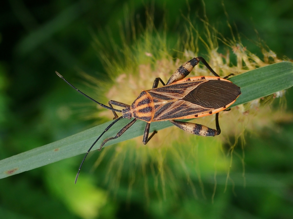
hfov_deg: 19.6
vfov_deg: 14.8
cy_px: 110
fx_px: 846
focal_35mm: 100
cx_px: 146
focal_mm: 18
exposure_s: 1/250
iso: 200
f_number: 6.3
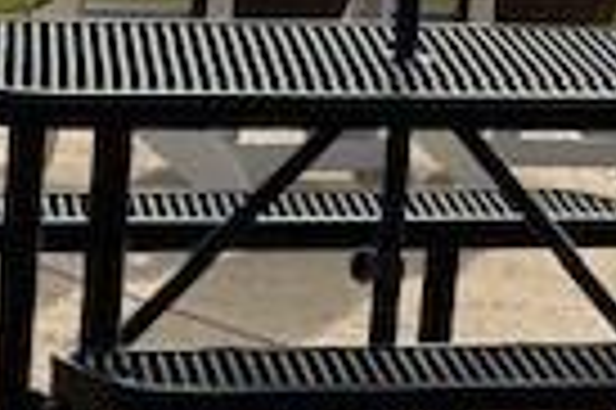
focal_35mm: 312
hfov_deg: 6.5
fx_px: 5332
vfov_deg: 4.4
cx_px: -270
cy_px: 81
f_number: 2.2
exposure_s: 1/1248
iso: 20
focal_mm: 7.5
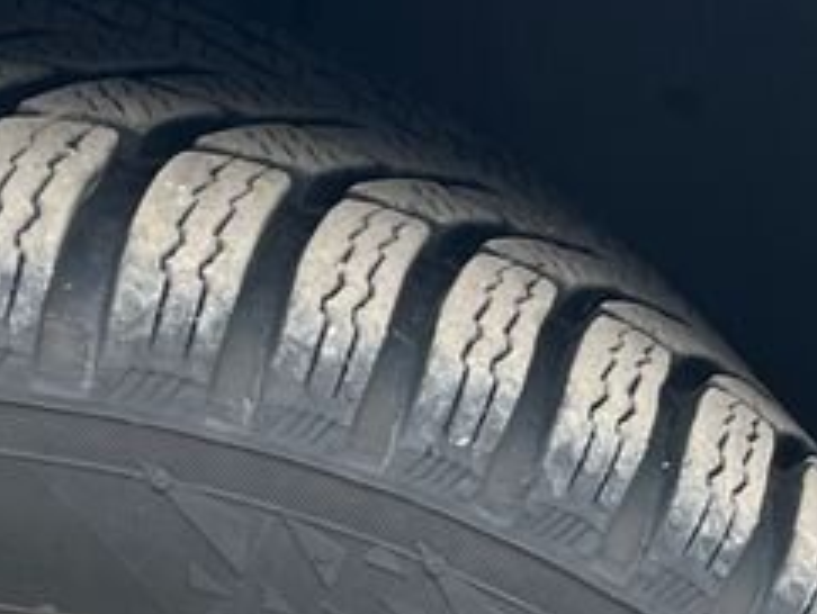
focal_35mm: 110
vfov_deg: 11.9
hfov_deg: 16.4
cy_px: 1262
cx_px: -388
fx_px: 2599
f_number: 1.6
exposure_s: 1/121
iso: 40
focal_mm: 5.1
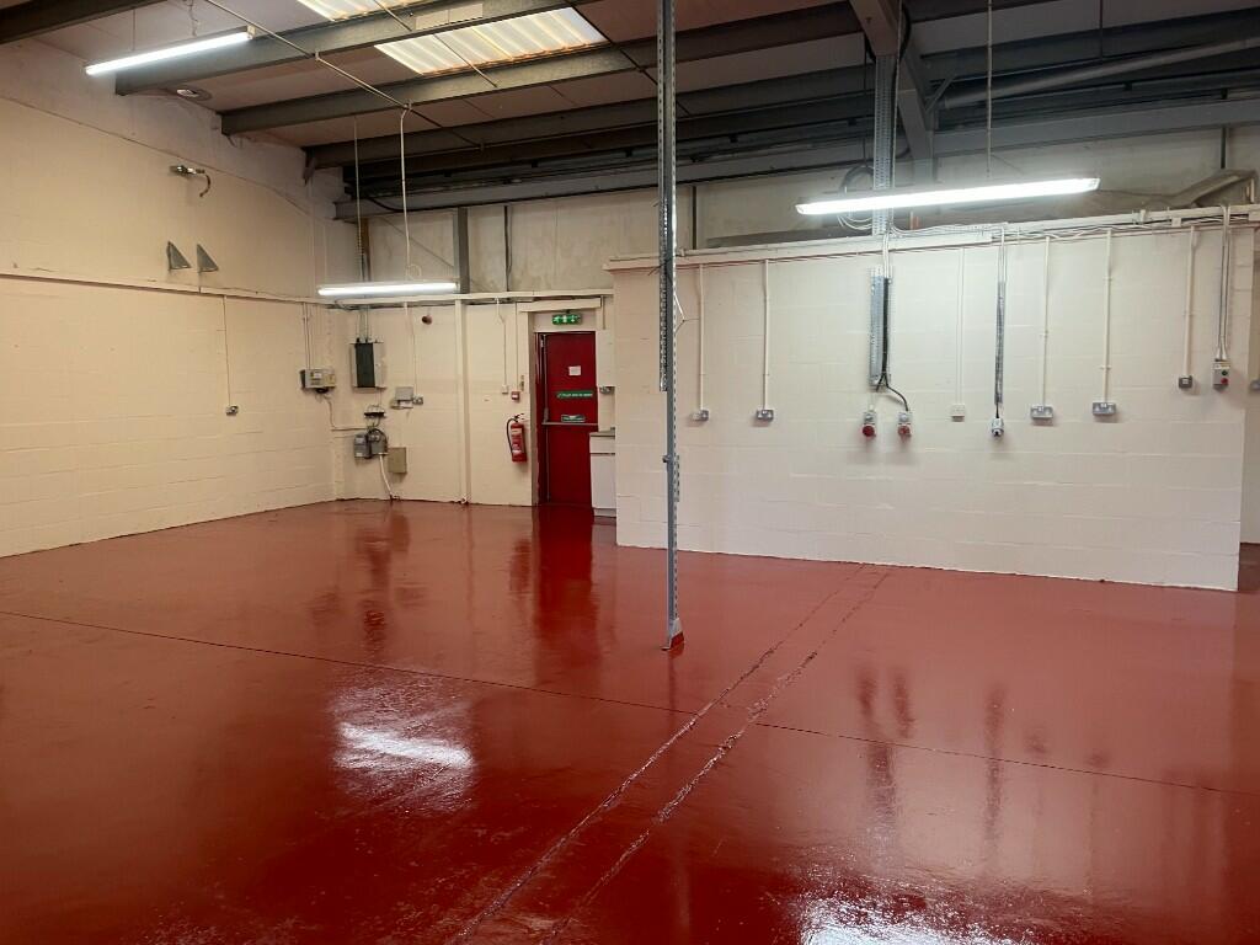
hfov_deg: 67.3
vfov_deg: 53.1
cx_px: 630
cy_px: 472
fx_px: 946
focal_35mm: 26
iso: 64
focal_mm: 4.2
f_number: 1.6
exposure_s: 1/50
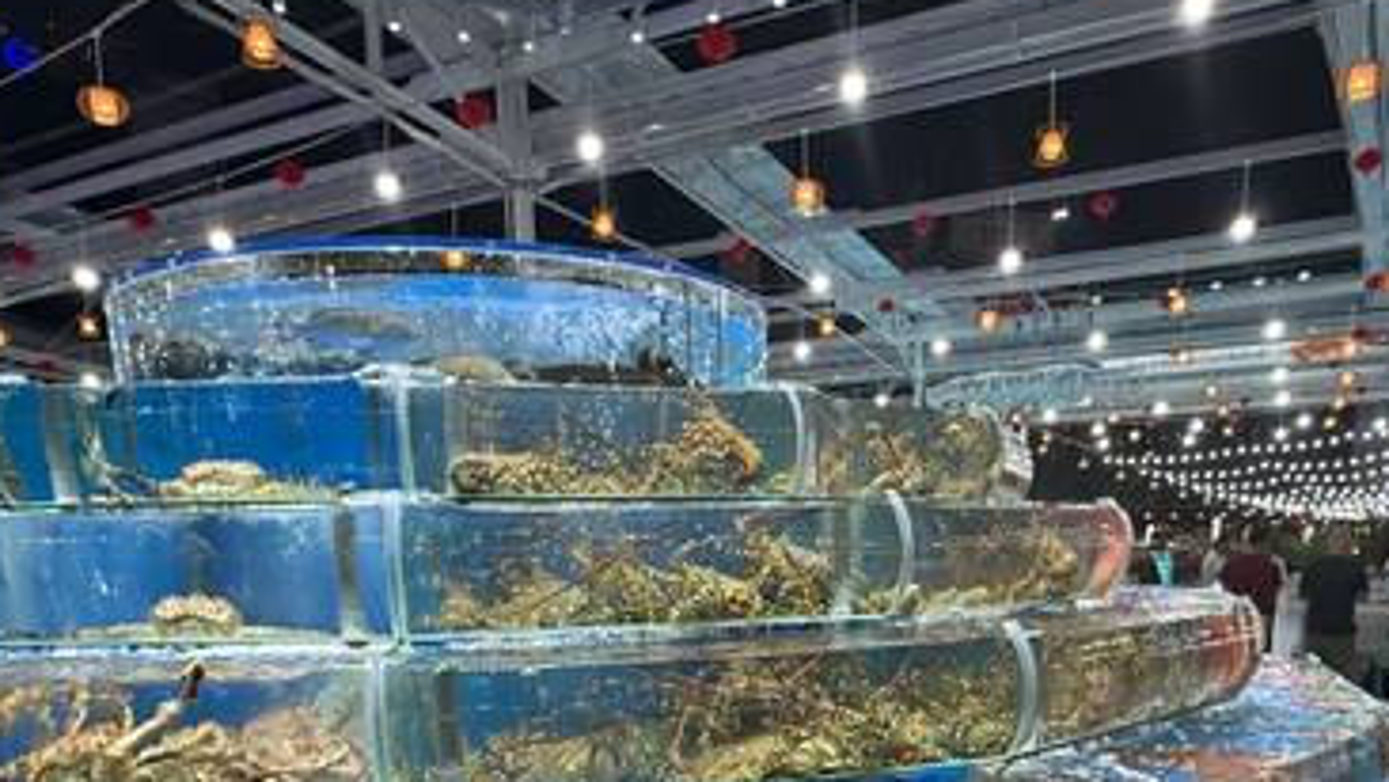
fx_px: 1105
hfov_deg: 64.3
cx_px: 713
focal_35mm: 30
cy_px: 790
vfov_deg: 35.1
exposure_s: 1/100
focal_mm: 2.22
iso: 250
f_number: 2.2
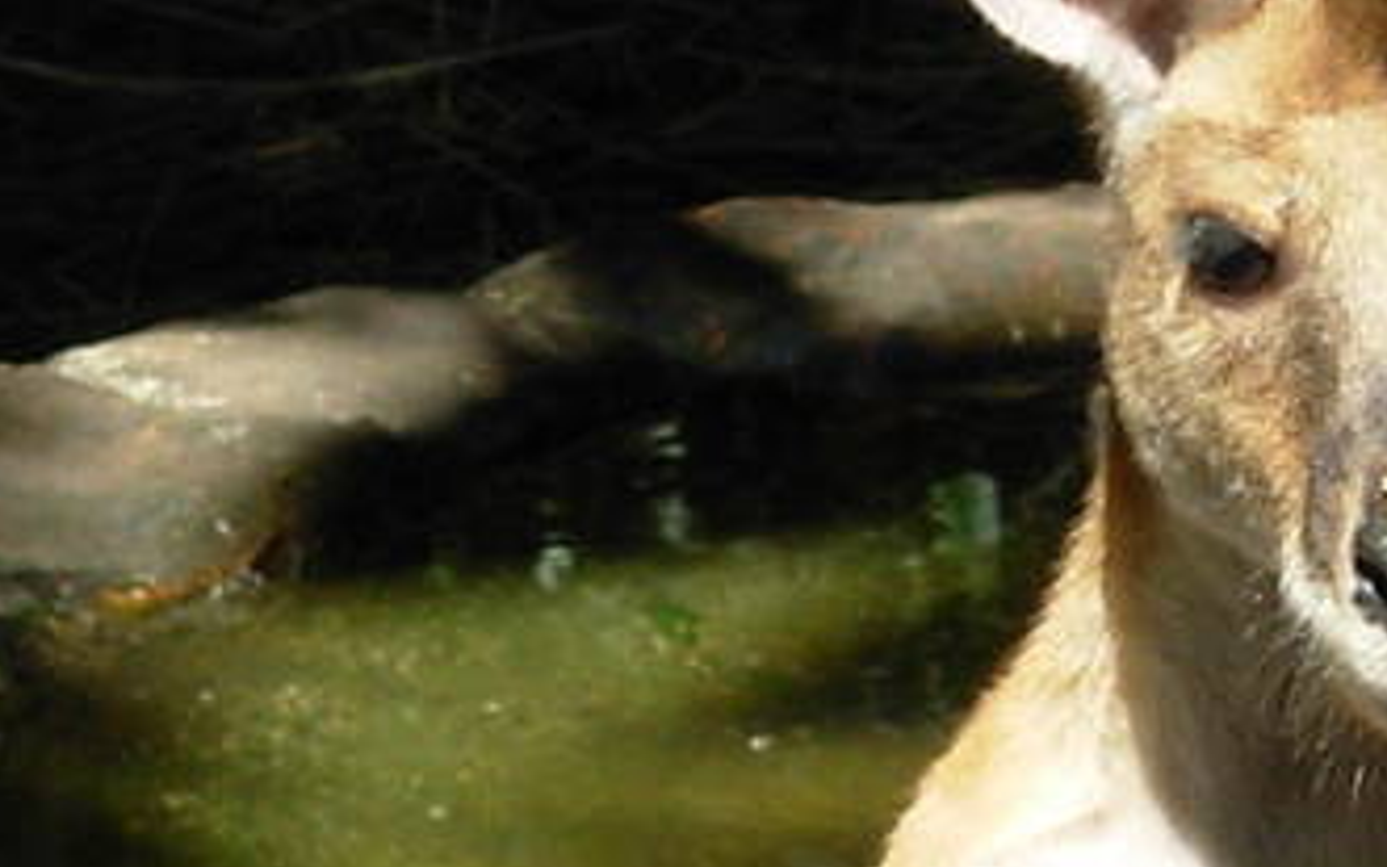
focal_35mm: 533
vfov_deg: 2.5
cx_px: 1261
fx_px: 20151
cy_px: 1236
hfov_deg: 3.9
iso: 50
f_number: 4
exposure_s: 1/313
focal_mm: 17.2
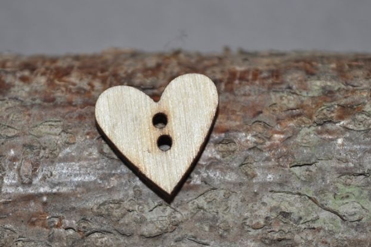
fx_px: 1098
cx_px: 162
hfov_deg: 19.2
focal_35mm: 107
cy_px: 149
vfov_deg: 12.8
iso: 200
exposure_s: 1/60
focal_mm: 55
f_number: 5.6
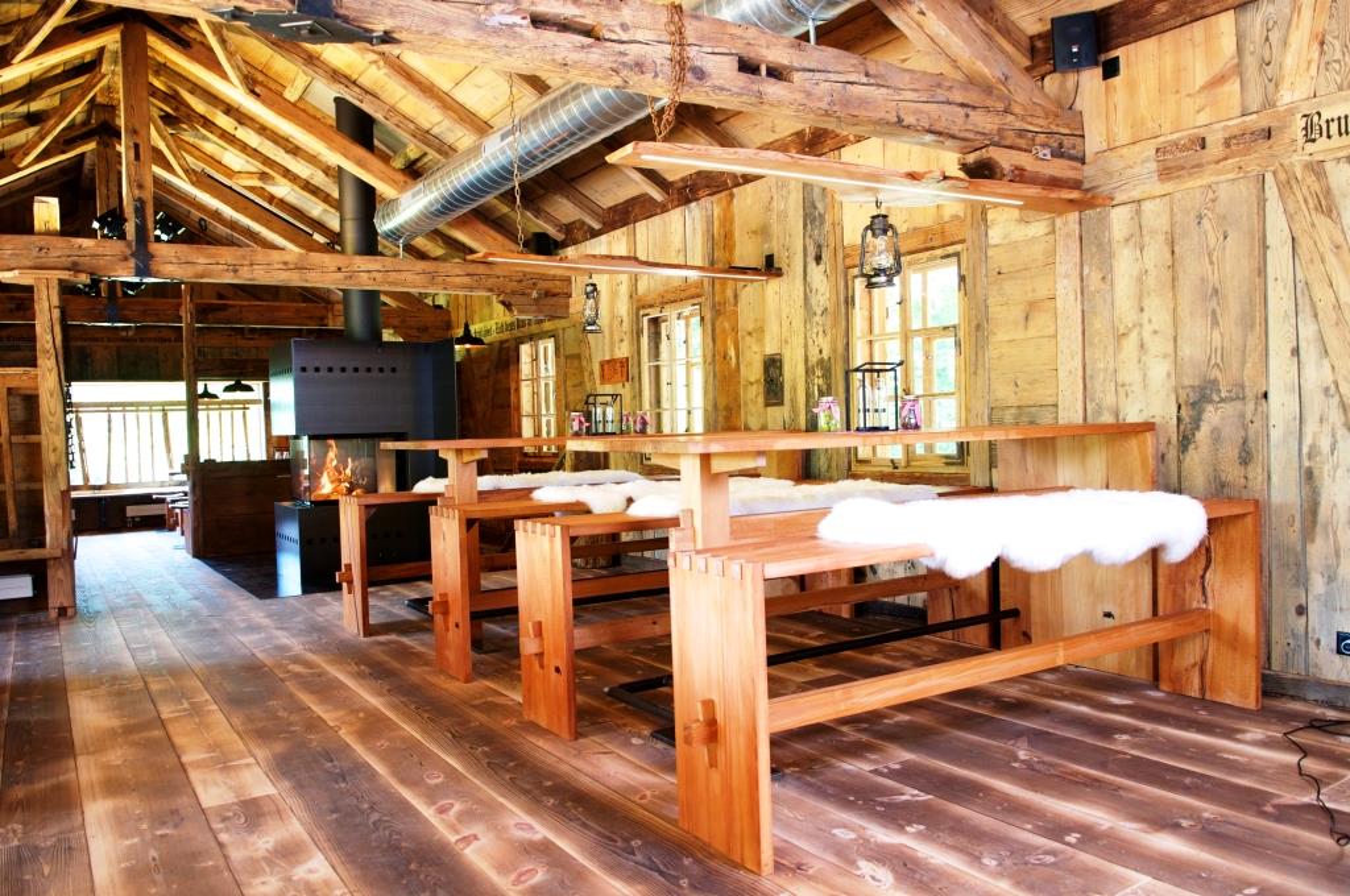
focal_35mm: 26
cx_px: 675
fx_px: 955
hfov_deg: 70.5
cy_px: 448
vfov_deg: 50.3
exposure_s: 1/60
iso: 500
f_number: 2.8
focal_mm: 17
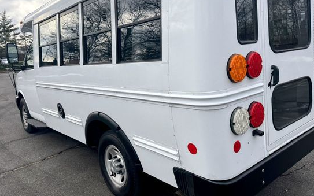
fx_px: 257
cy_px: 85
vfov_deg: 41.7
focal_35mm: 30
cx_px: 154
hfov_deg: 62.9
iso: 80
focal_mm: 6.76
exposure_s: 1/2415
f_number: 1.78
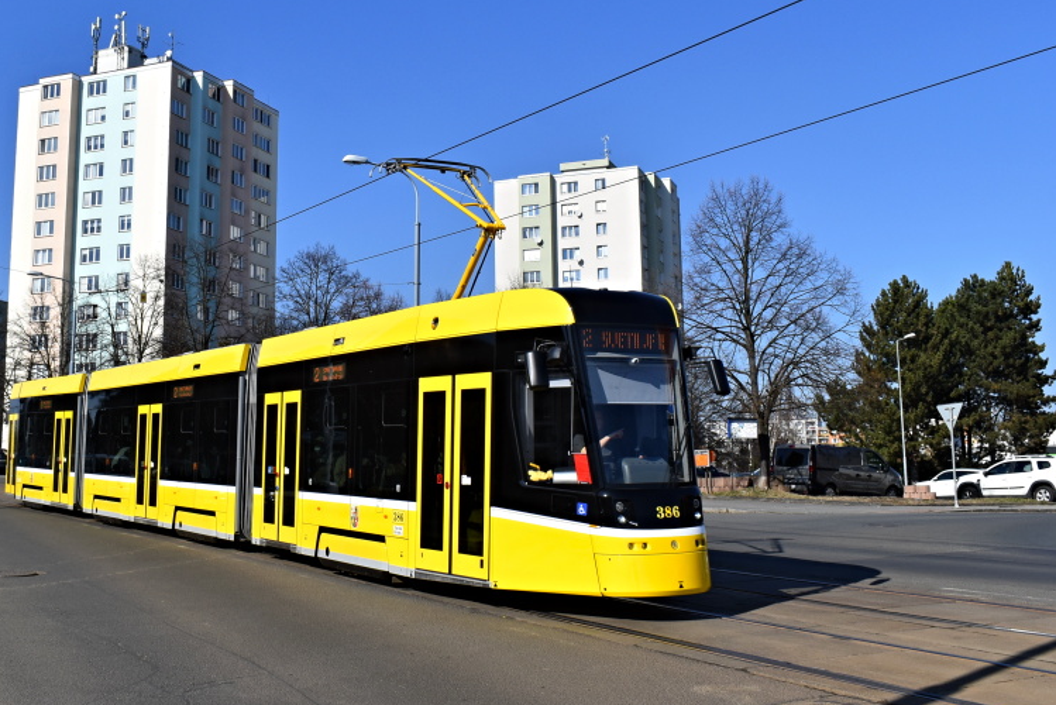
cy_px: 280
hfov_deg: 47.0
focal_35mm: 41
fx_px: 1203
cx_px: 398
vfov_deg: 32.6
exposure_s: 1/400
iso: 200
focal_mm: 20
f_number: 10
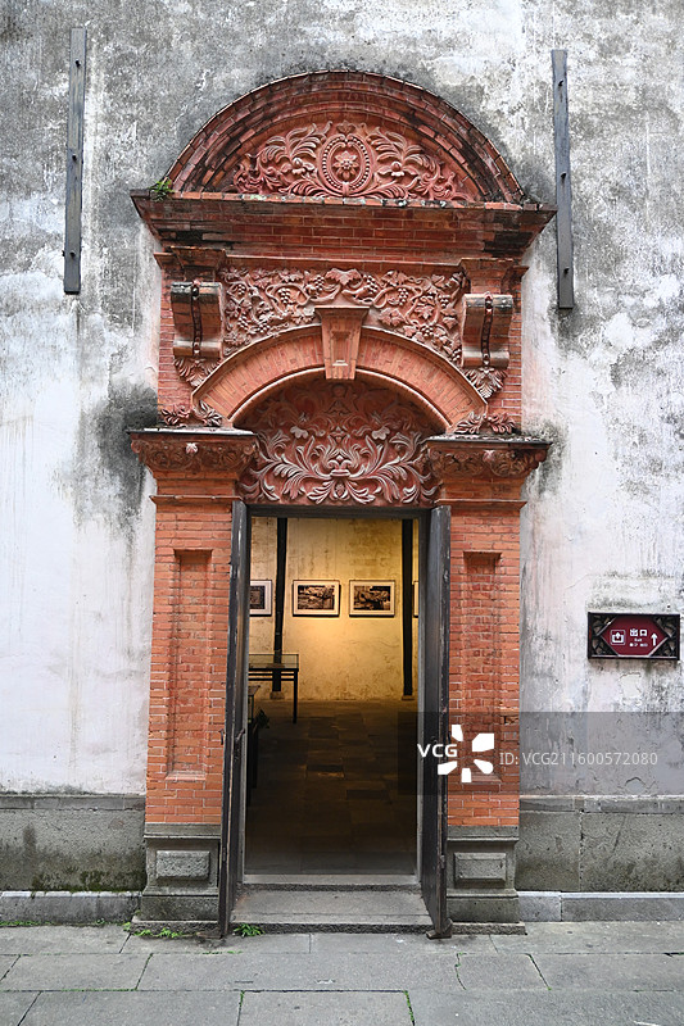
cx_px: 342
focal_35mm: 31
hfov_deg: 42.6
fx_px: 877
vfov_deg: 60.7
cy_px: 513
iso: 1100
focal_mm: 20.5
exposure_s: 1/125
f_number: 3.8
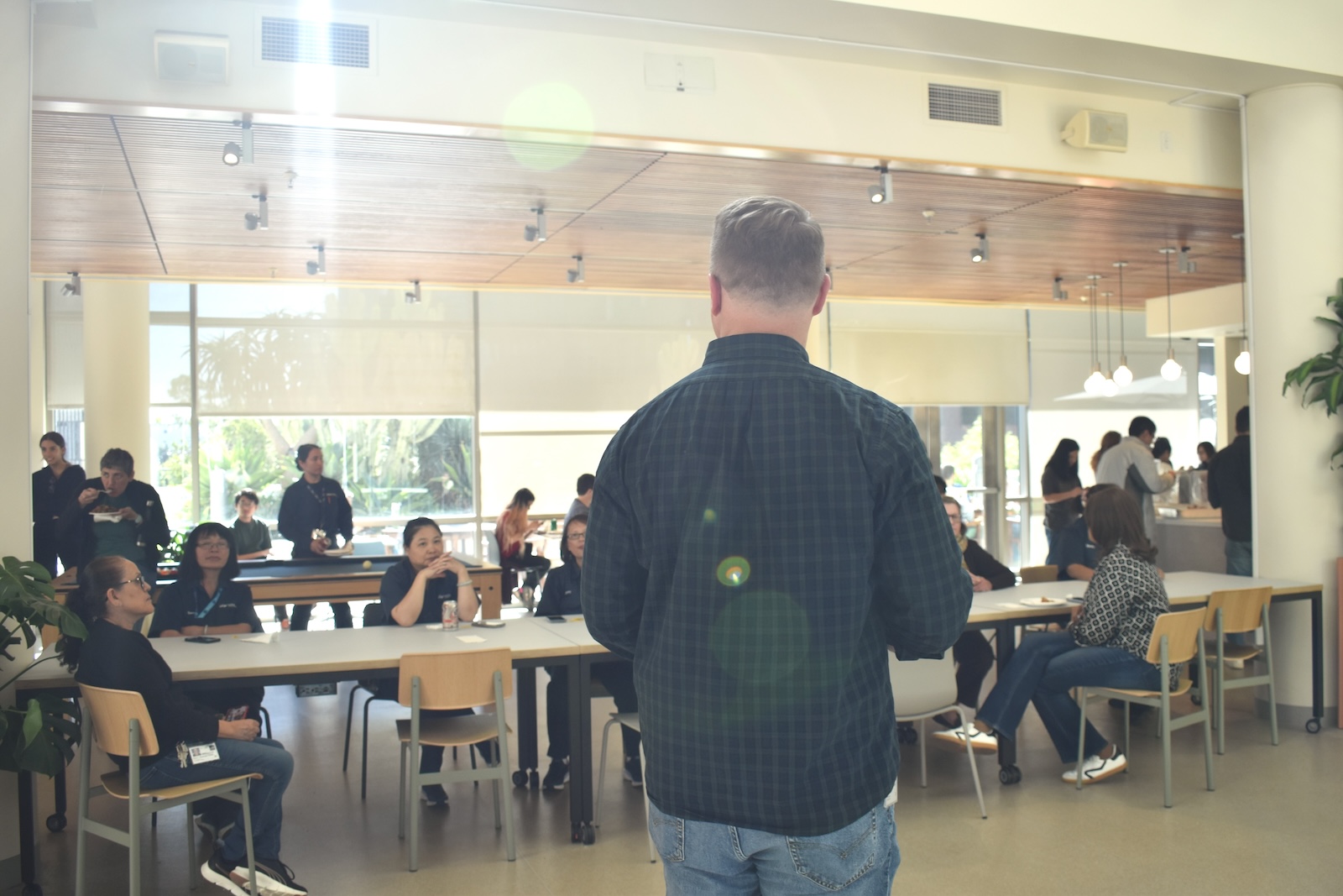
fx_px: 1175
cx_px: 672
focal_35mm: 32
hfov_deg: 59.5
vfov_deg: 41.7
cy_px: 448
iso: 400
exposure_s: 1/250
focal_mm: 21
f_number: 5
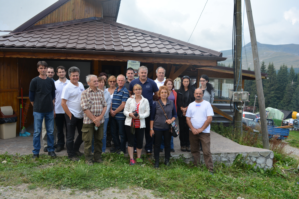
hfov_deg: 59.5
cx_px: 150
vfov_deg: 41.7
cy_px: 100
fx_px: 262
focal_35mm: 32
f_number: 7.1
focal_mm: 21
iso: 200
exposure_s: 1/200
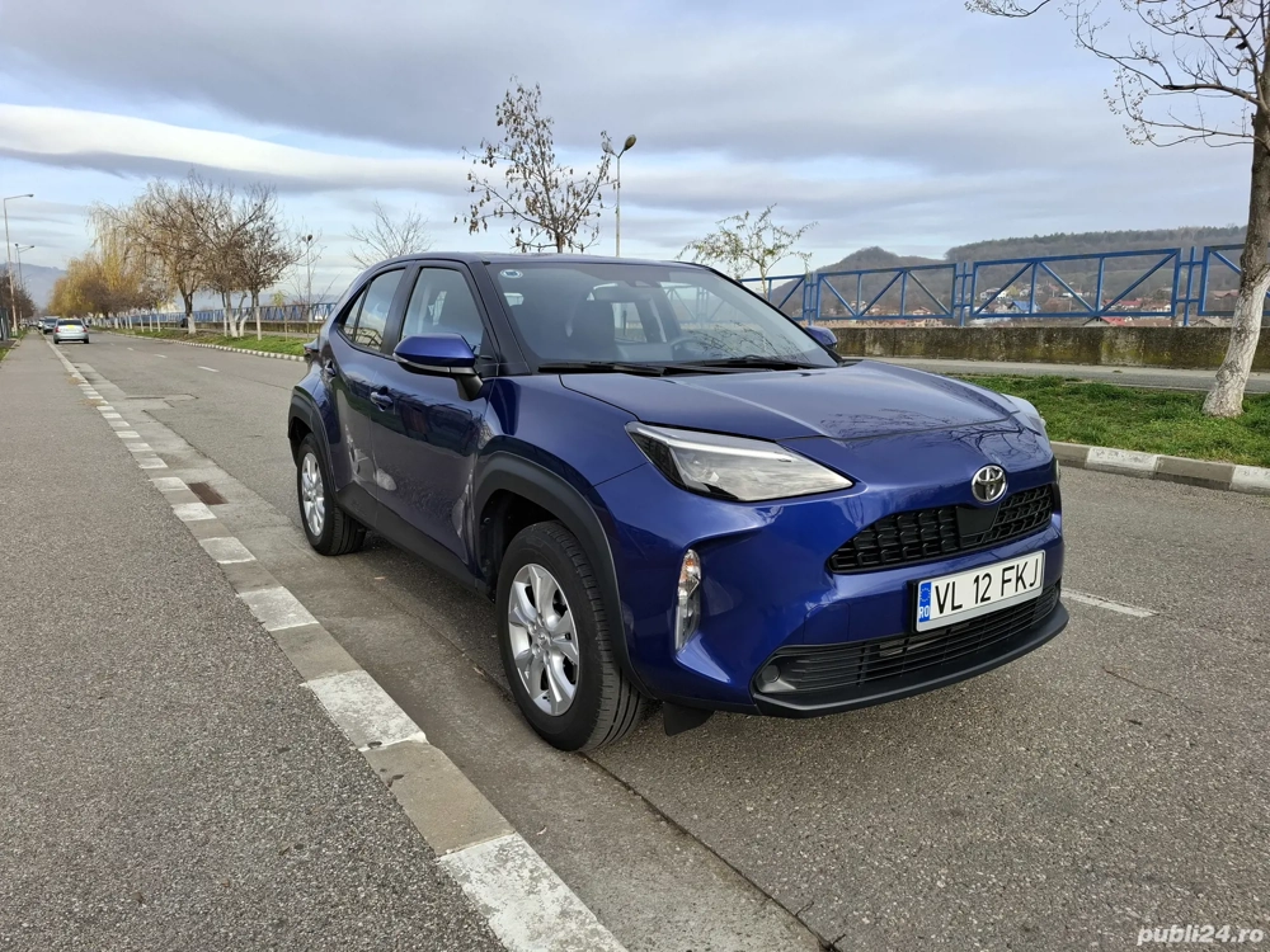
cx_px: 635
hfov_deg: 73.9
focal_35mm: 23
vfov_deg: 58.9
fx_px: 844
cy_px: 476
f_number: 1.8
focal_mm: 5.54
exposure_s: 1/955
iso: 50
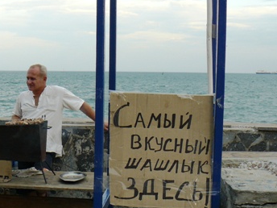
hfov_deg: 28.4
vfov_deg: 21.9
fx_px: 536
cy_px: 130
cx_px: 57
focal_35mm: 67
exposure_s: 1/100
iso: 100
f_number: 4
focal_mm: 6
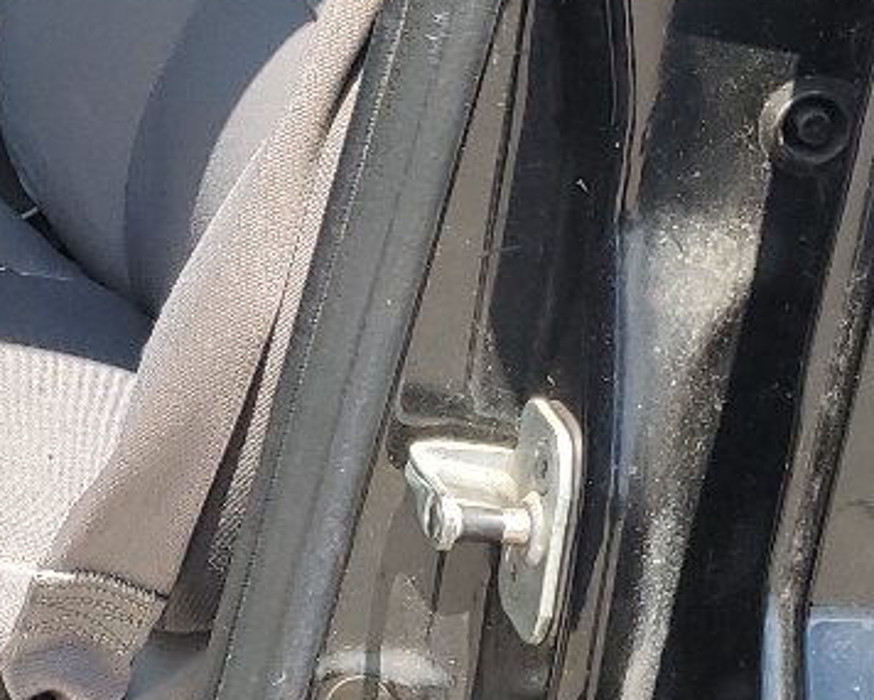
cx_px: -344
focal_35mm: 114
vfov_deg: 13.0
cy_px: -253
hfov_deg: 15.8
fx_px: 2950
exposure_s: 1/1000
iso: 50
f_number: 1.5
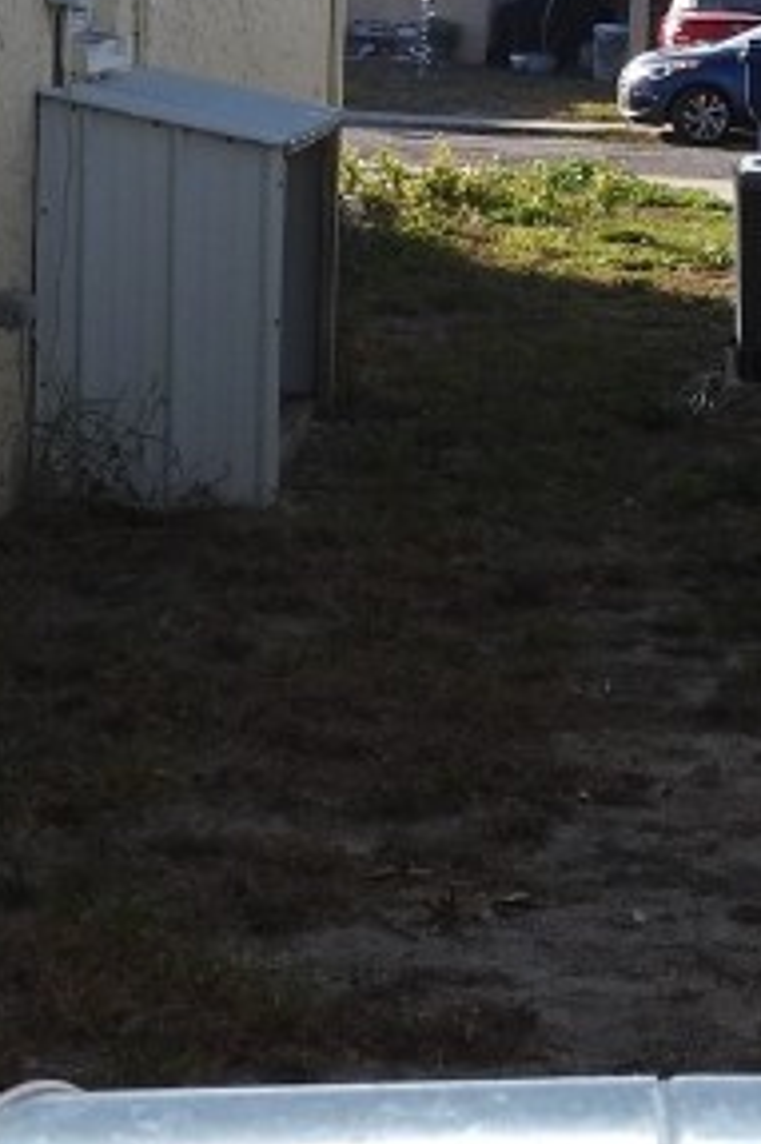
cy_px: 255
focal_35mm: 89
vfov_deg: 22.6
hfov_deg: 15.0
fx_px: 2825
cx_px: 801
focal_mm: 4.3
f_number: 3.3
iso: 100
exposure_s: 1/640
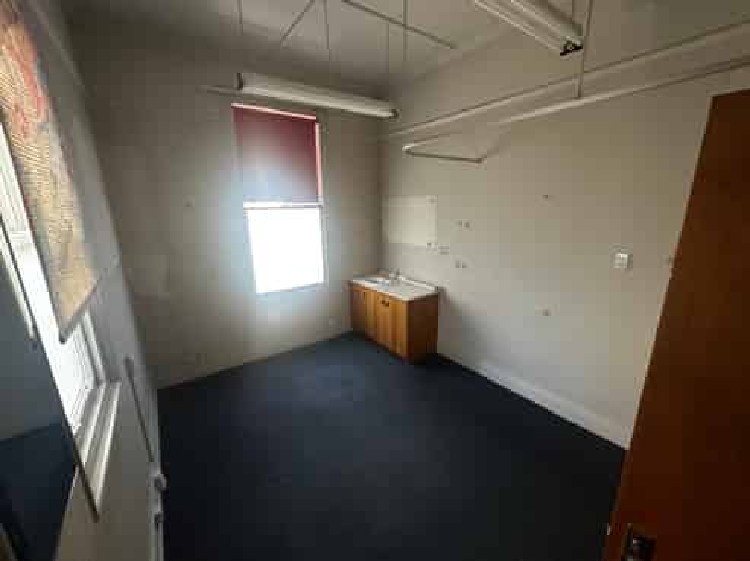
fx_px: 303
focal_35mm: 14
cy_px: 280
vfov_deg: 85.6
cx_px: 375
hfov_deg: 102.1
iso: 250
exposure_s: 1/99
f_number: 2.2
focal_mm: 2.22
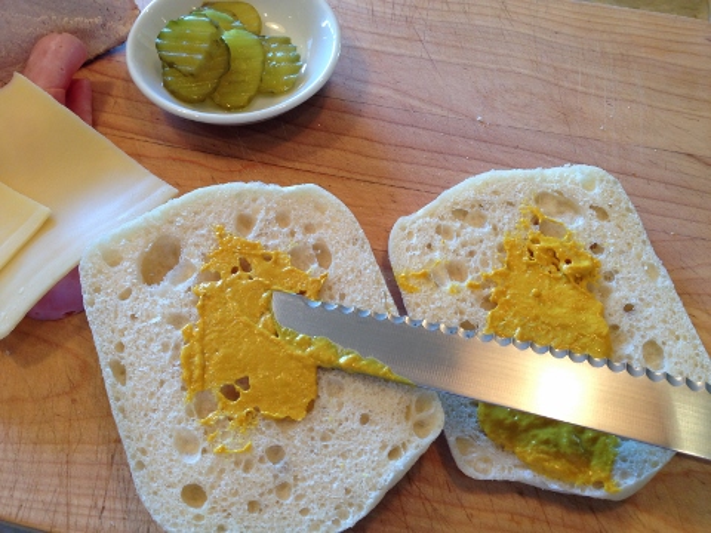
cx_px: 356
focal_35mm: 33
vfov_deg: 42.9
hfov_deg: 55.4
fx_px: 678
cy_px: 266
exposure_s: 1/24
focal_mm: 4.12
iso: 50
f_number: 2.4
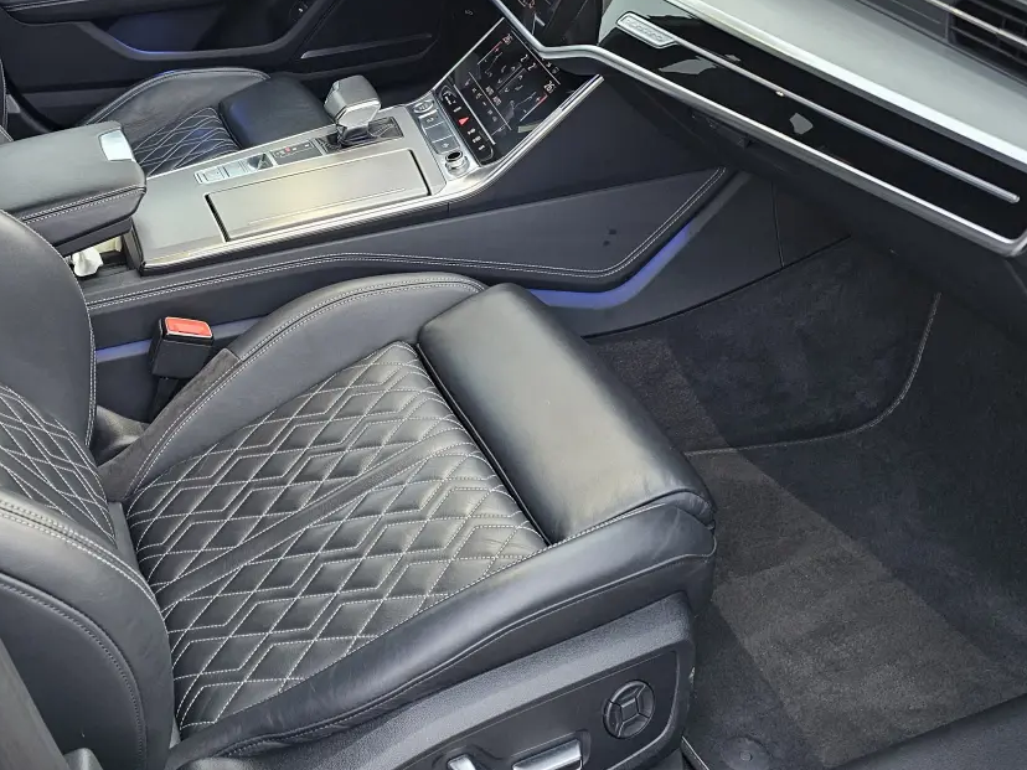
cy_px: 202
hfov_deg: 46.1
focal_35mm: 40
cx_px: 342
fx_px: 1187
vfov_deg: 35.2
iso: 640
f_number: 1.7
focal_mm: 6.3
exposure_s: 1/60
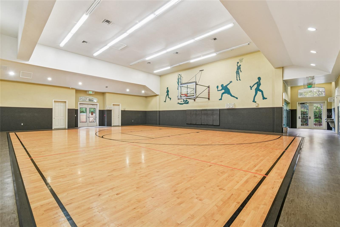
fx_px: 142
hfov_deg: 100.4
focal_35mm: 15
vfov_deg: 77.3
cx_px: 170
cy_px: 114
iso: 100
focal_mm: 10
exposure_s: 1/2.5
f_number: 7.1
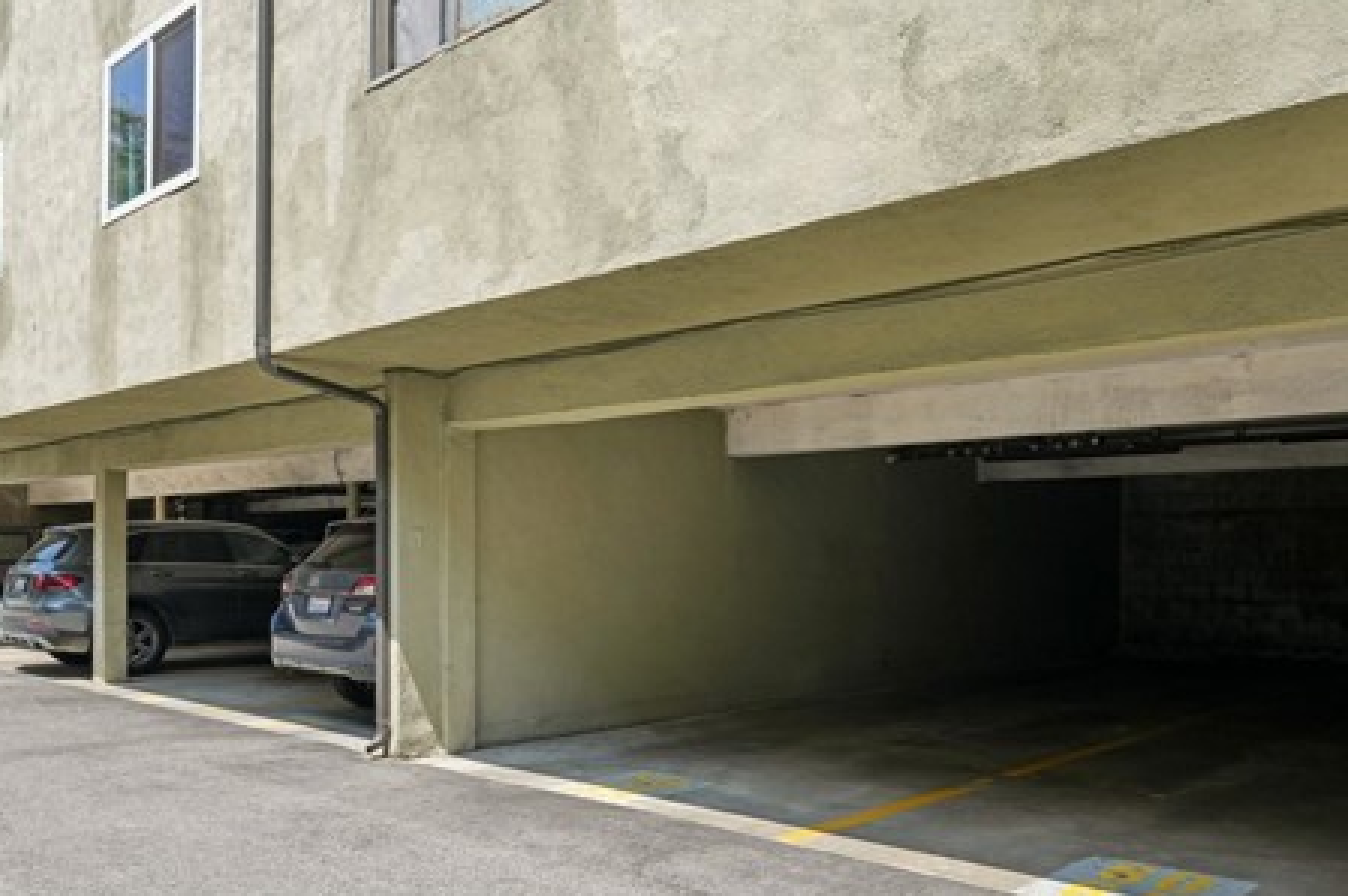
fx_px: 1149
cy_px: 562
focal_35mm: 31
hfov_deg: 60.7
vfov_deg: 42.3
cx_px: 608
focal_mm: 21.5
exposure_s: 1/400
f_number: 8
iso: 400
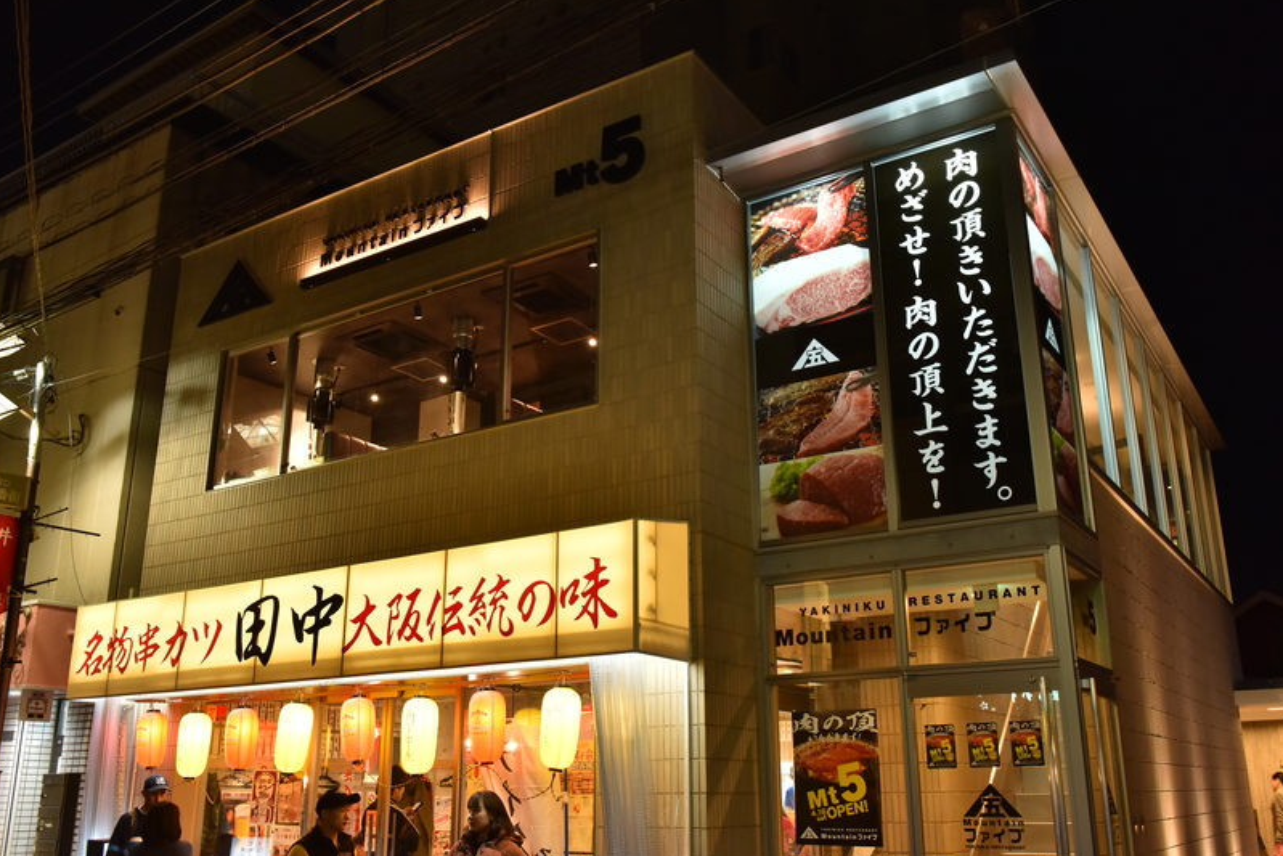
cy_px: 446
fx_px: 1176
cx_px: 640
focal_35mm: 33
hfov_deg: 57.2
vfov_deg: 40.0
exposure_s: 1/30
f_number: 5.6
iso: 1000
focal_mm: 31
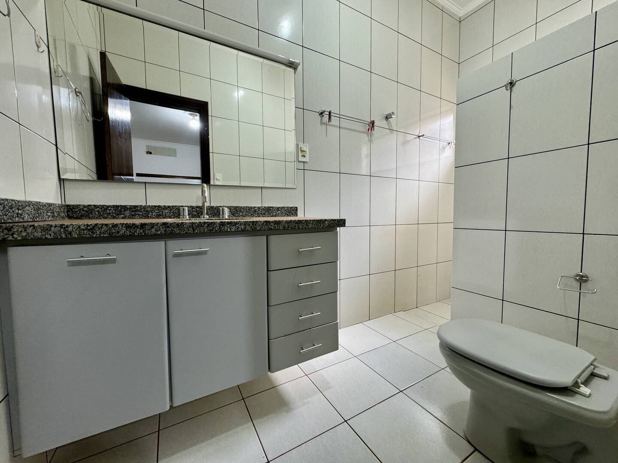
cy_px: 232
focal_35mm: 14
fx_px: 250
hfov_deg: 102.1
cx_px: 309
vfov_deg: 85.7
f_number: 2.2
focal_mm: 2.22
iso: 250
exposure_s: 1/120
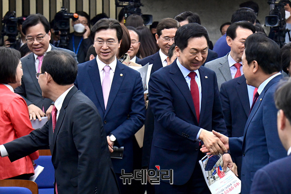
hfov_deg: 17.1
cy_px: 97
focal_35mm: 120
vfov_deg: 11.4
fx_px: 970
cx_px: 146
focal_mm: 120
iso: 6400
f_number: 8
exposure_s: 1/320
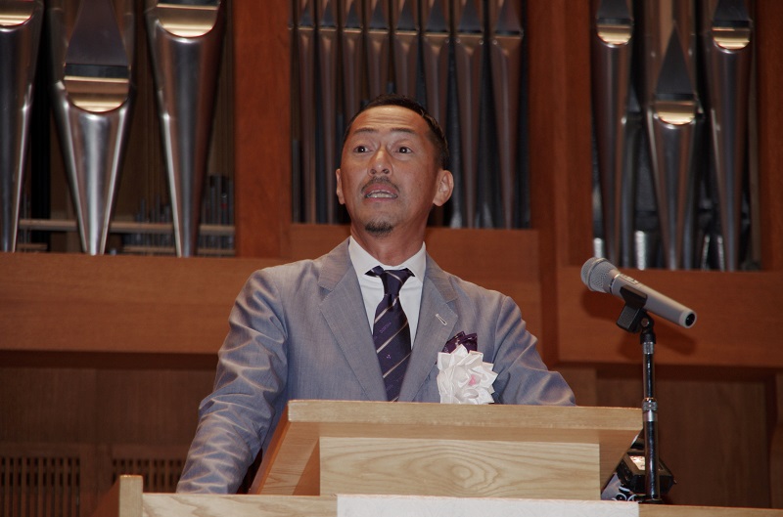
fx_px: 4393
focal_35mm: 202
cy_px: 258
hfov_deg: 10.2
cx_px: 392
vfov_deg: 6.7
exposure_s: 1/125
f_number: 5.6
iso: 200
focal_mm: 135
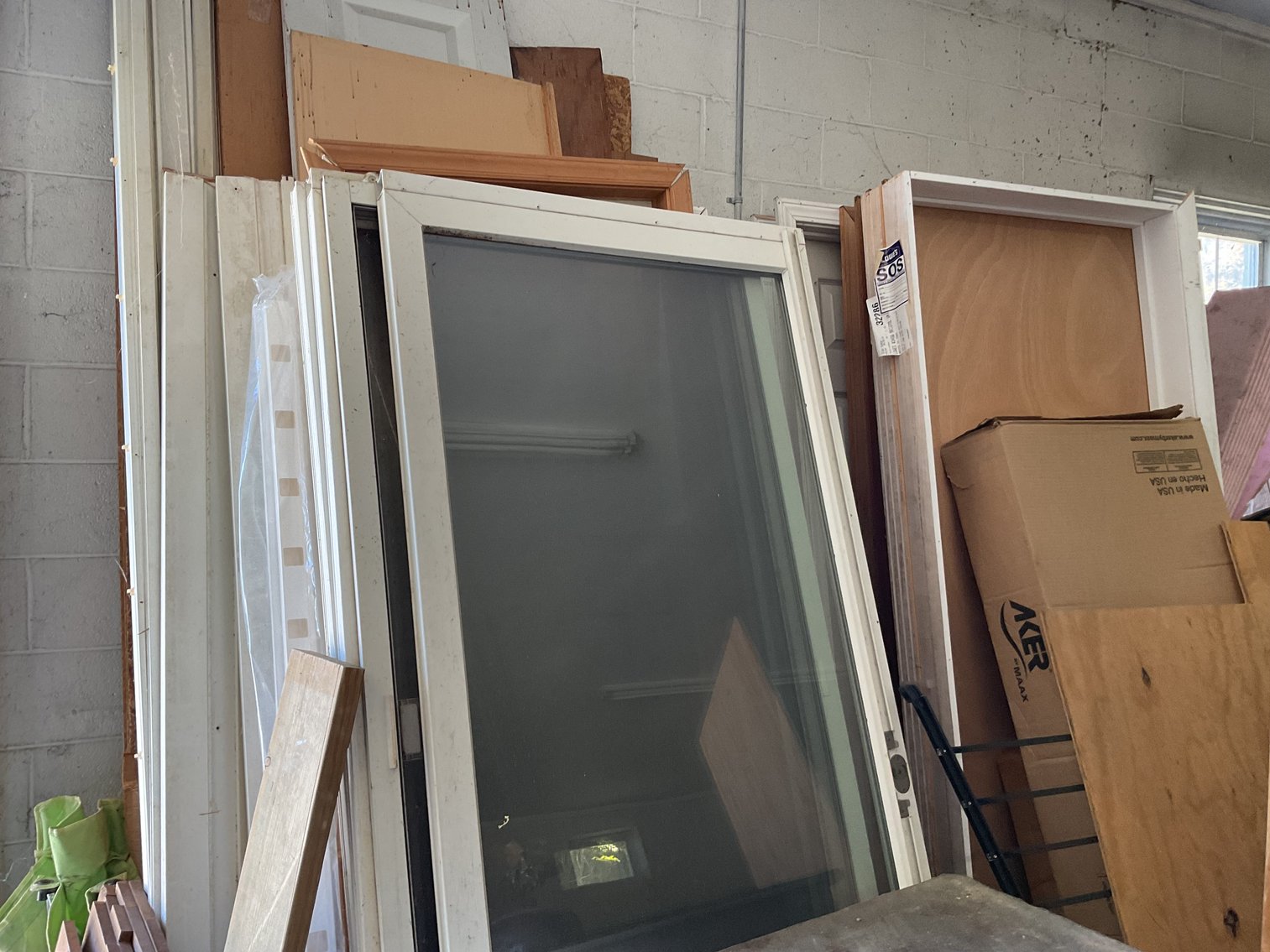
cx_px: 635
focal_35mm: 29
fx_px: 1064
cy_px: 476
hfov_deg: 61.7
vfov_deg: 48.2
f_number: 1.8
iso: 80
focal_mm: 3
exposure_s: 1/60
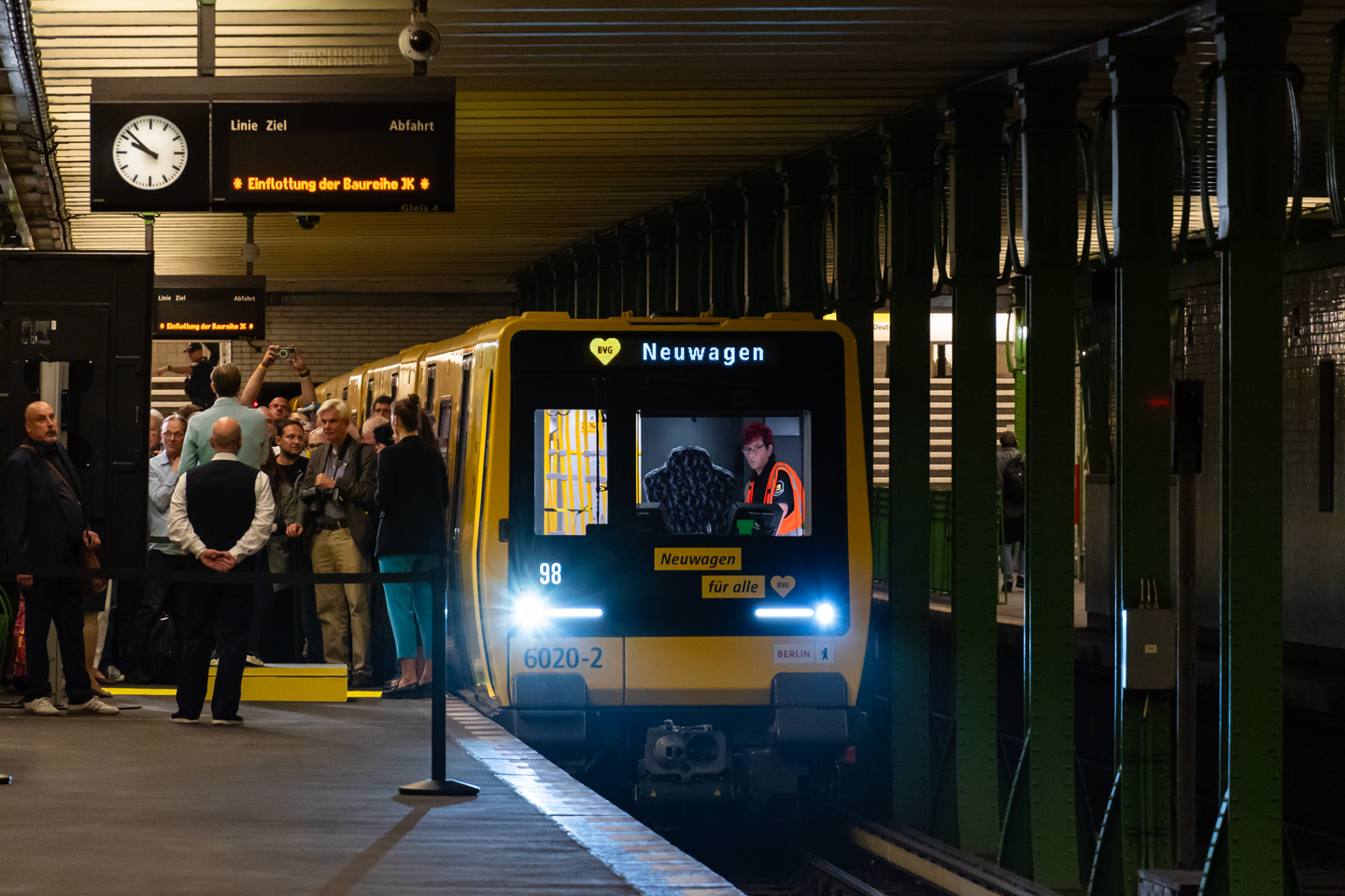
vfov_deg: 6.8
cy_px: 448
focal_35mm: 202
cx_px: 672
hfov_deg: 10.2
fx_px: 7565
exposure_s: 1/125
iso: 2500
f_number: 5.6
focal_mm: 135
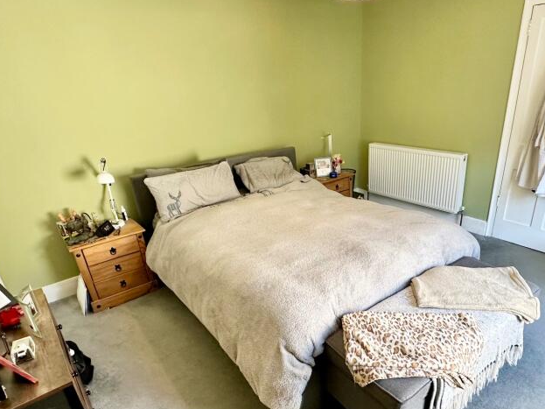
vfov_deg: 58.4
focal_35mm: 23
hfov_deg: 73.5
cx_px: 314
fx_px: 362
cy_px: 247
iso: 250
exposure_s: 1/99
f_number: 2.2
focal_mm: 2.22
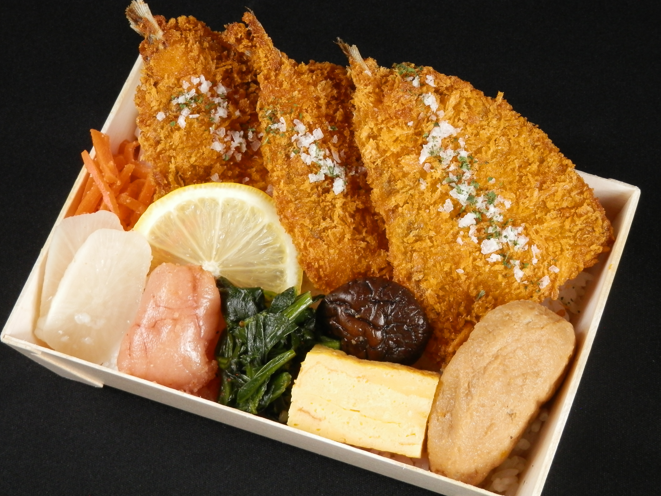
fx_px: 1852
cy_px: 248
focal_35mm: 97
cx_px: 330
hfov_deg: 20.2
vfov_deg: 15.2
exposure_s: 1/8
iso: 200
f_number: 4.9
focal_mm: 17.3
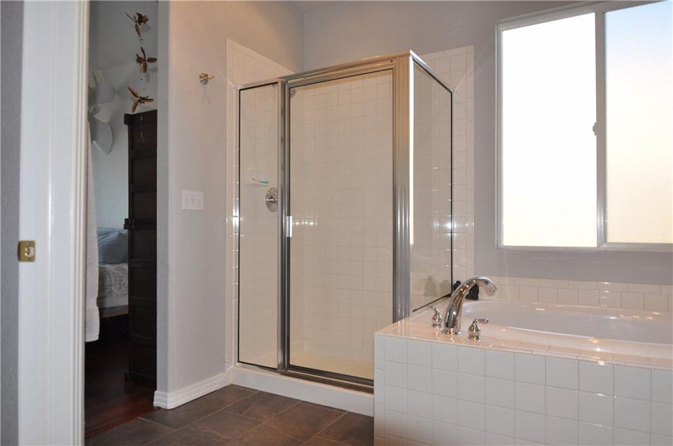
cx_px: 336
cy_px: 223
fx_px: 448
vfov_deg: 53.0
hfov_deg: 73.8
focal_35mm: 24
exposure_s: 1/200
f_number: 2.8
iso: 200
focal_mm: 16
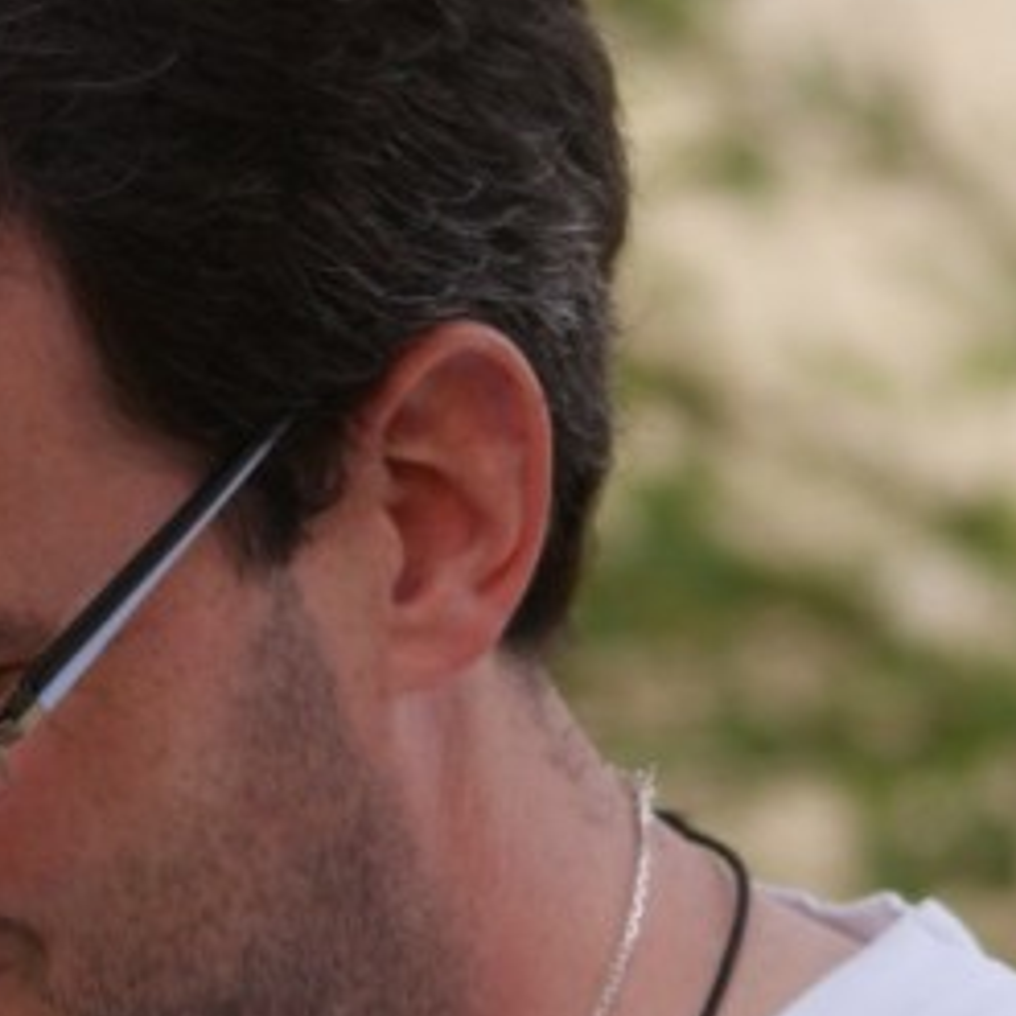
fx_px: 28790
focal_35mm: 867
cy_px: 917
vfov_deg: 2.0
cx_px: 76
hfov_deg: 2.0
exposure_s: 1/250
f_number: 5
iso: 100
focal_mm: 140
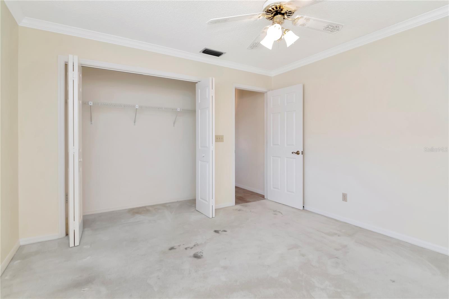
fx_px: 206
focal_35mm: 16
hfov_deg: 95.0
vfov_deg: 72.0
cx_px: 224
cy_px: 150
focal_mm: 11
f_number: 7.1
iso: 1000
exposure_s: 1/40
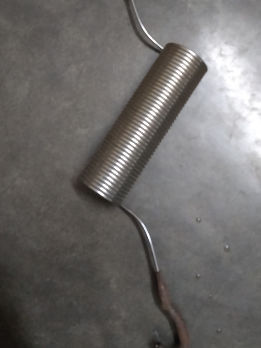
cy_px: 130
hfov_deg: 41.8
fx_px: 342
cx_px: 142
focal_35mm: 34
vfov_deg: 53.3
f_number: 2.2
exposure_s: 1/14
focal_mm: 3.82
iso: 1600
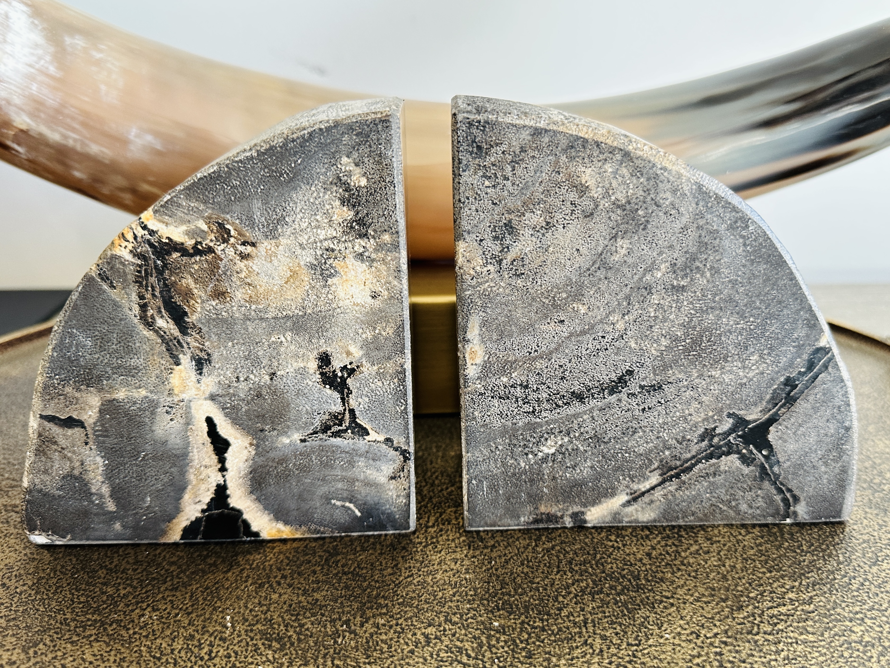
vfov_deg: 56.8
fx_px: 617
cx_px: 445
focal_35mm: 24
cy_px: 334
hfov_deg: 71.6
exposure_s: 1/120
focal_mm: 6.86
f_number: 1.78
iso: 200
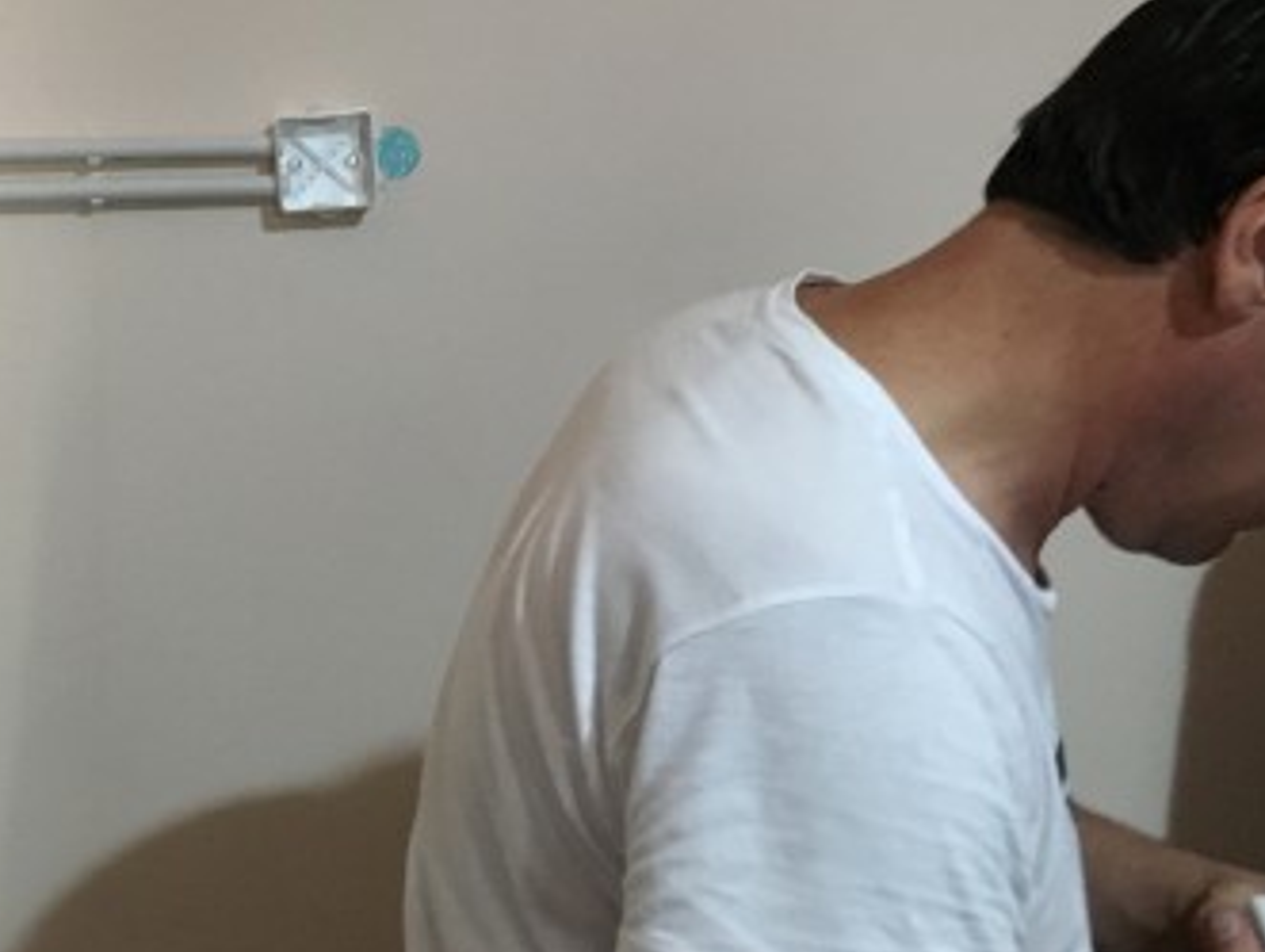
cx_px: 61
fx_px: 2049
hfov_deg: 32.1
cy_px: 115
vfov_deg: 25.4
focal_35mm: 56
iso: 200
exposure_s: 1/33
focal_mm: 4.15
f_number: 2.2
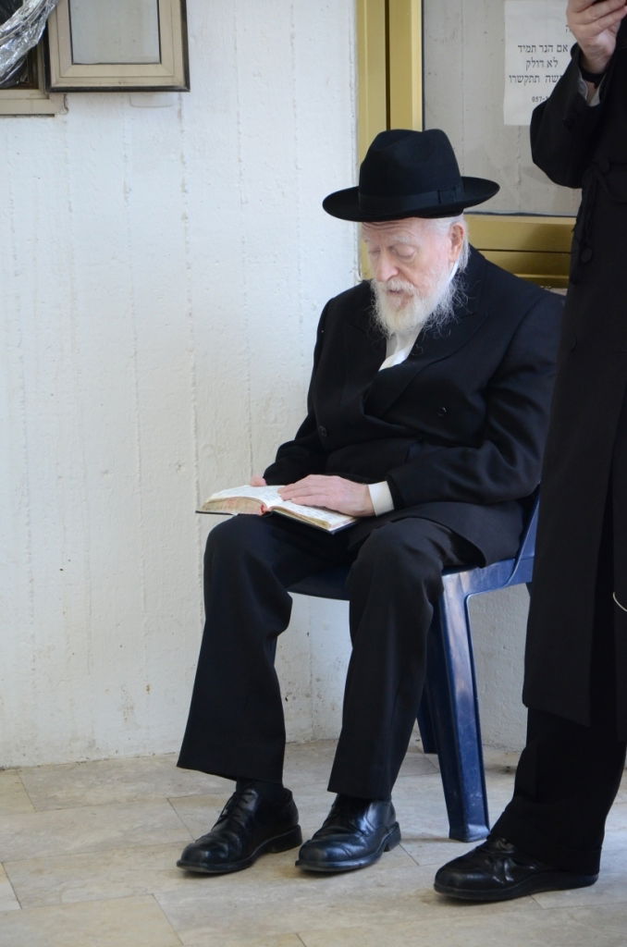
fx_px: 3622
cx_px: 314
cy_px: 474
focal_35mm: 138
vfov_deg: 14.9
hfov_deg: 9.9
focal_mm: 92
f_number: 5.6
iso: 1600
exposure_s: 1/125
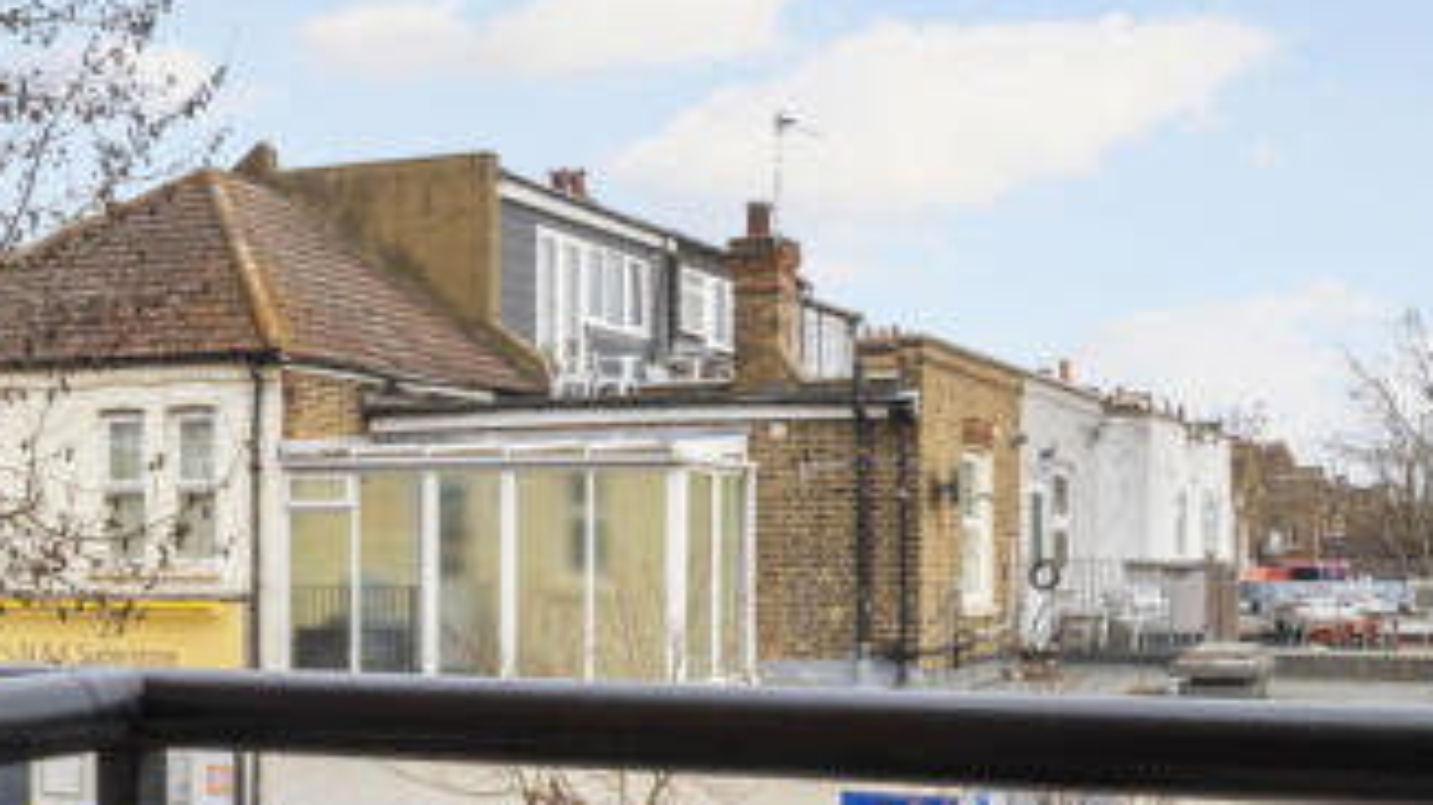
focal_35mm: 46
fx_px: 1747
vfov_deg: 25.8
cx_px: 782
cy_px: 539
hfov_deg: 44.6
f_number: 16
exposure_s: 1/30
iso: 250
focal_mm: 14
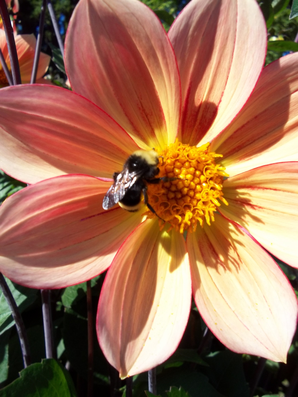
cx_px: 149
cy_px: 198
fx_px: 367
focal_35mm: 32
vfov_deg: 56.8
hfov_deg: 44.2
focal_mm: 5.7
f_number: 5.5
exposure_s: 1/320
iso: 80
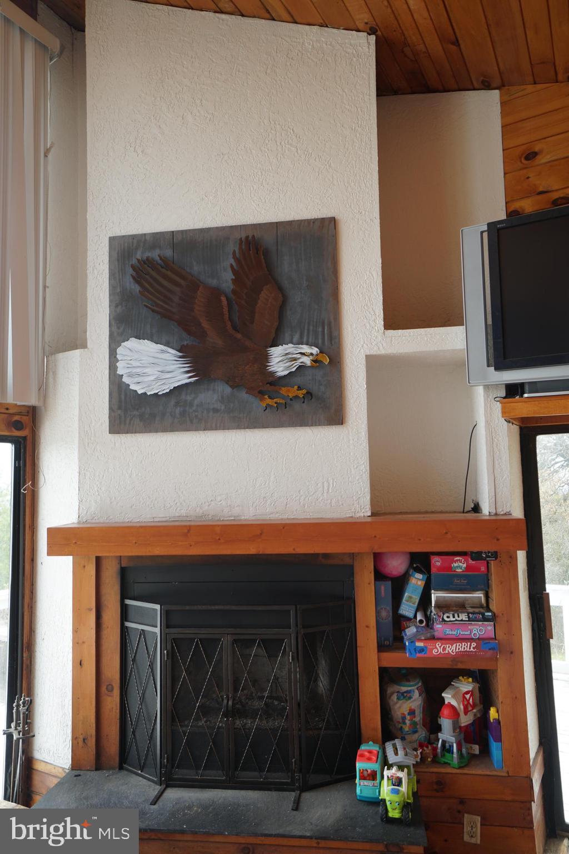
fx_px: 605
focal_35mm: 26
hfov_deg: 50.4
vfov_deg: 70.4
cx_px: 284
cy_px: 427
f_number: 4.5
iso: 100
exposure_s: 1/60
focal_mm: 17
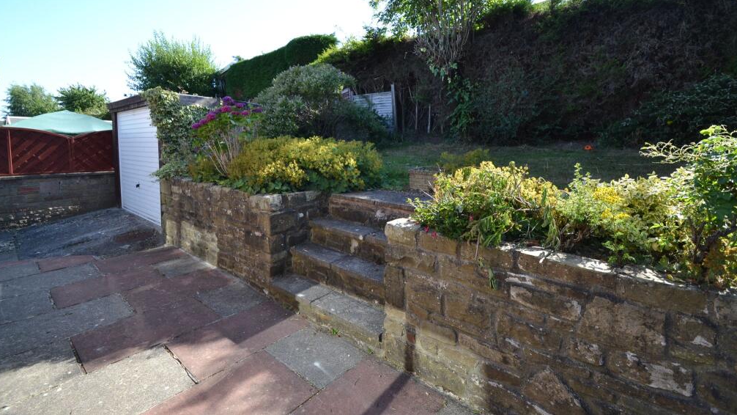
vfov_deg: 66.4
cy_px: 165
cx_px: 368
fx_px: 313
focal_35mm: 16
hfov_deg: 99.4
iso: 125
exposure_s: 1/125
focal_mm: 10
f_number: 5.6
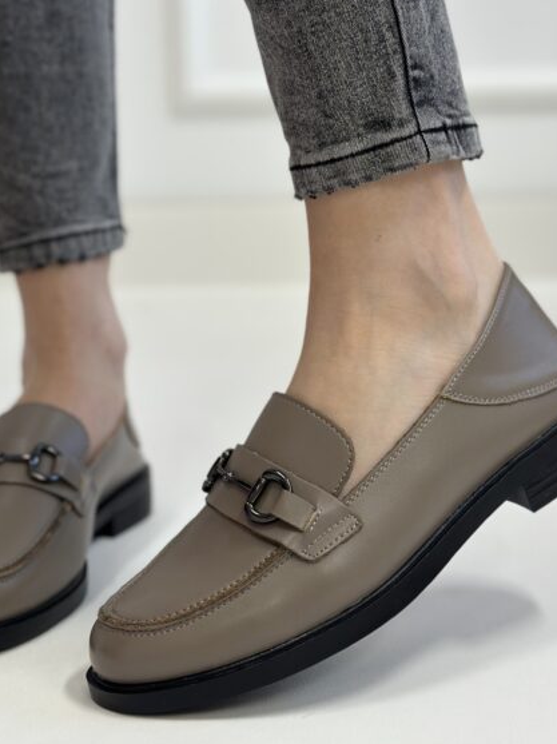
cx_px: 267
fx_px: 1482
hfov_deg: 21.3
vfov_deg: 28.1
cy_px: 267
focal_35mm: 69
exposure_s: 1/106
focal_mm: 6.86
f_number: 1.78
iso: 125
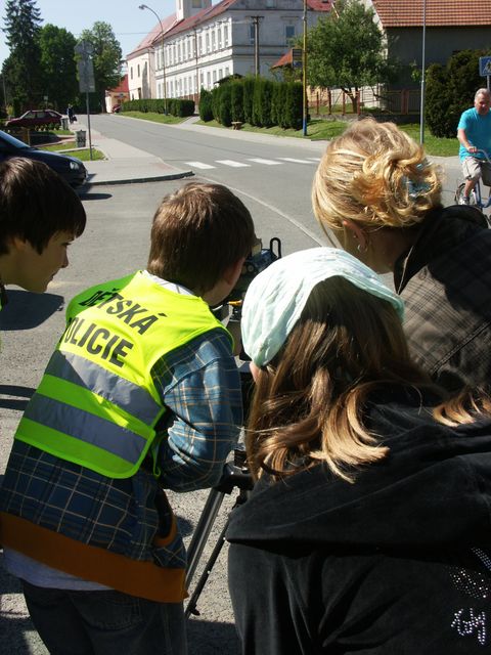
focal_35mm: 43
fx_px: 813
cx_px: 246
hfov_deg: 33.6
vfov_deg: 43.9
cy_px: 328
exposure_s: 1/400
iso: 100
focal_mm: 11.05
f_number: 7.1
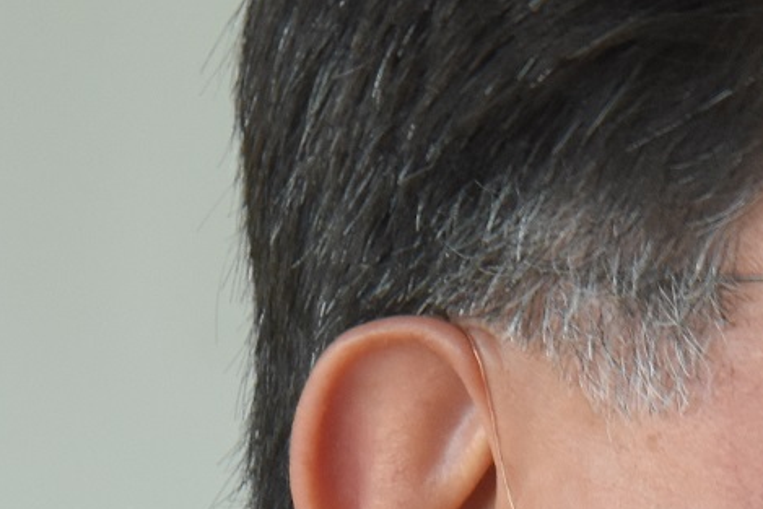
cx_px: 1256
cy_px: 725
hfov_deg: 1.7
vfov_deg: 1.2
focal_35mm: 1190
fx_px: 25218
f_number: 8
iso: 800
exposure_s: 1/80
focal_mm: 155
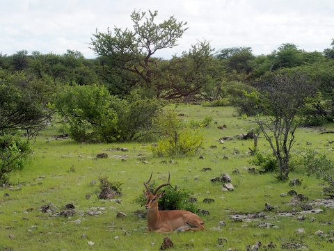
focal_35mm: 100
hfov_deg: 19.6
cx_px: 167
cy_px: 126
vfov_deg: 14.8
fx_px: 966
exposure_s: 1/500
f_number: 3.5
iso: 100
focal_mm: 21.2
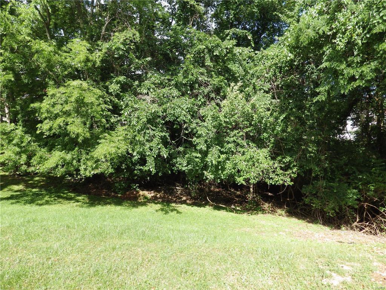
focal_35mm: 22
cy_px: 145
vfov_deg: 61.1
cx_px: 193
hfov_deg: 76.4
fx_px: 245
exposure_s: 1/500
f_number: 3.1
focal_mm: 4
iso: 100
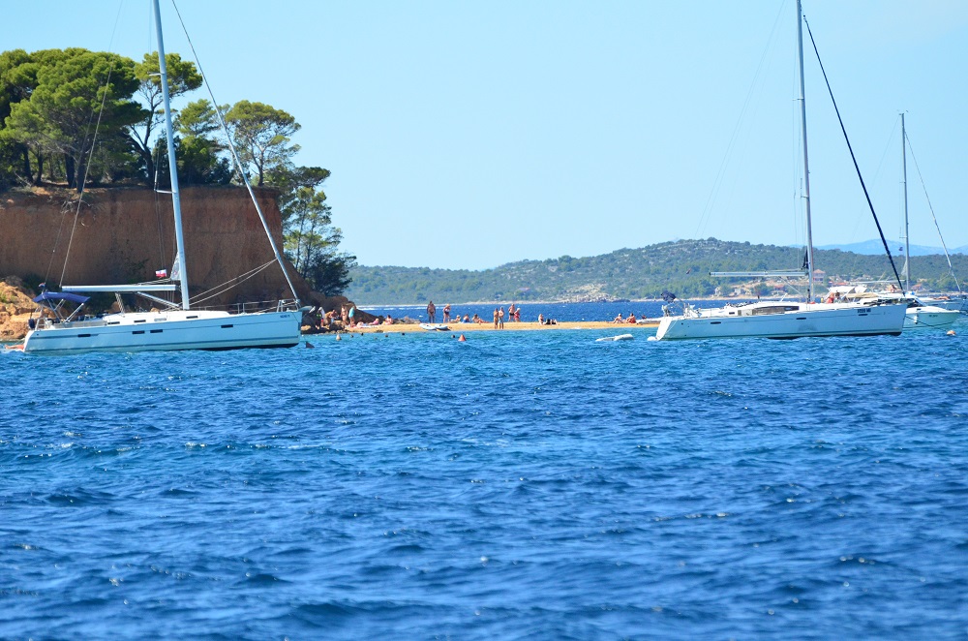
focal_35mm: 360
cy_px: 320
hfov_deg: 5.7
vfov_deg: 3.8
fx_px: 9658
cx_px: 484
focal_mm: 240
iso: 2000
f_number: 5.3
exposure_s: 1/8000
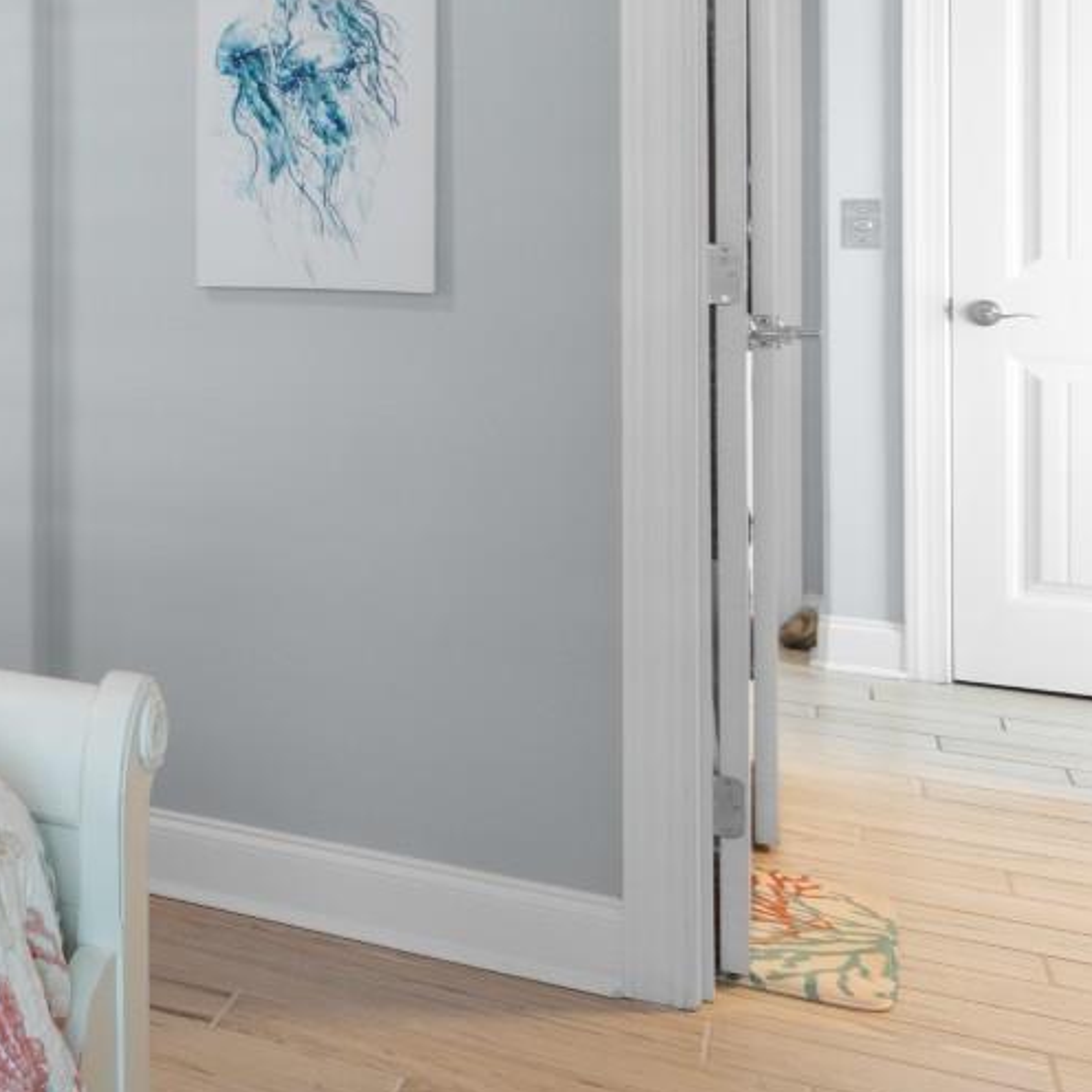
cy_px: 216
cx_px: -603
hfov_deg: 24.9
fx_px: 1785
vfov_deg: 33.0
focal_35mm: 50
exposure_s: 1.3
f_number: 4.8
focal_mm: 12
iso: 100
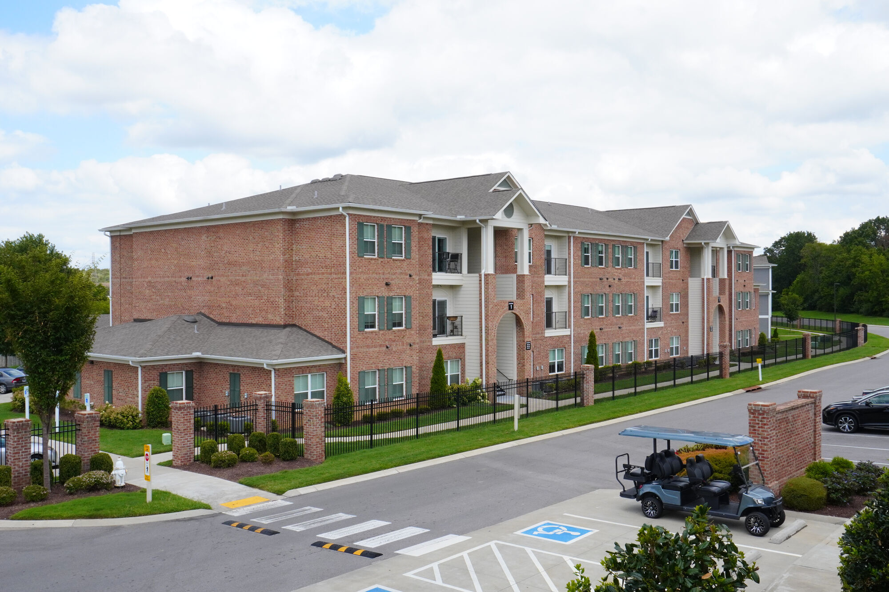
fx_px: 815
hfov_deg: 57.2
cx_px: 444
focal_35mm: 33
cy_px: 296
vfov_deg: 40.0
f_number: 16
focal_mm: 22
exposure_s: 1/250
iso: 640
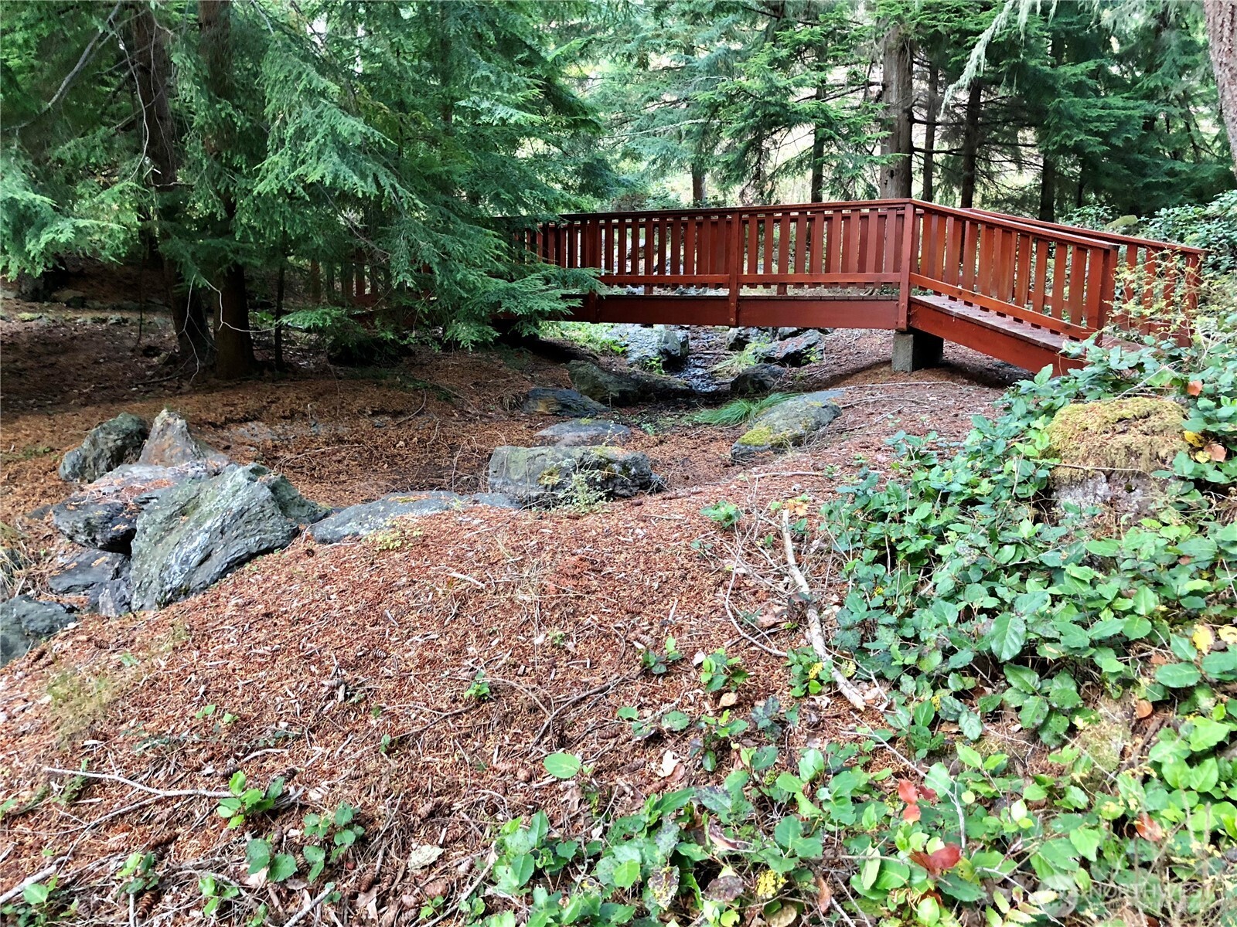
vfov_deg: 49.7
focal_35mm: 28
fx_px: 1001
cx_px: 618
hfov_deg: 63.4
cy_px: 464
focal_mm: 3.99
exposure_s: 1/15
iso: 64
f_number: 1.8
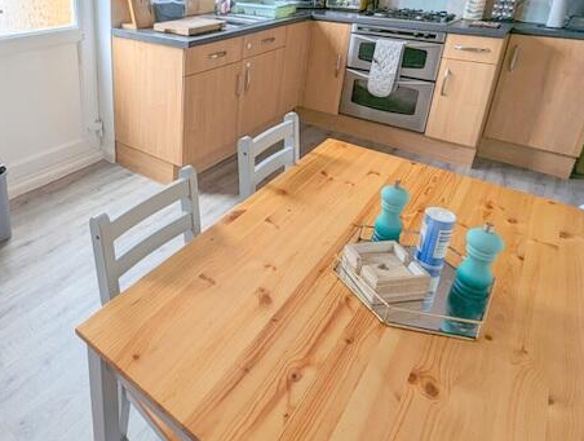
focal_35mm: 23
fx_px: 389
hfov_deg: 69.3
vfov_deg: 56.1
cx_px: 151
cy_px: 108
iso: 45
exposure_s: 1/74.8
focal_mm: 1.95
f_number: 2.2
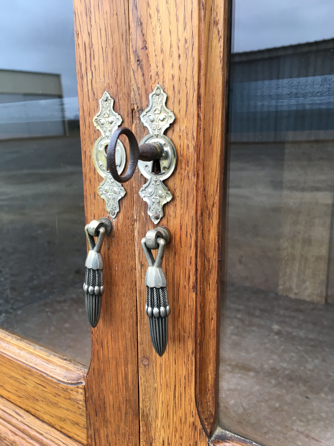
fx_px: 373
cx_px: 167
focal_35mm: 29
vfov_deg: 61.7
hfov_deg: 48.2
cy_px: 223
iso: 40
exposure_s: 1/33
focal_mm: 4.15
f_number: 2.2
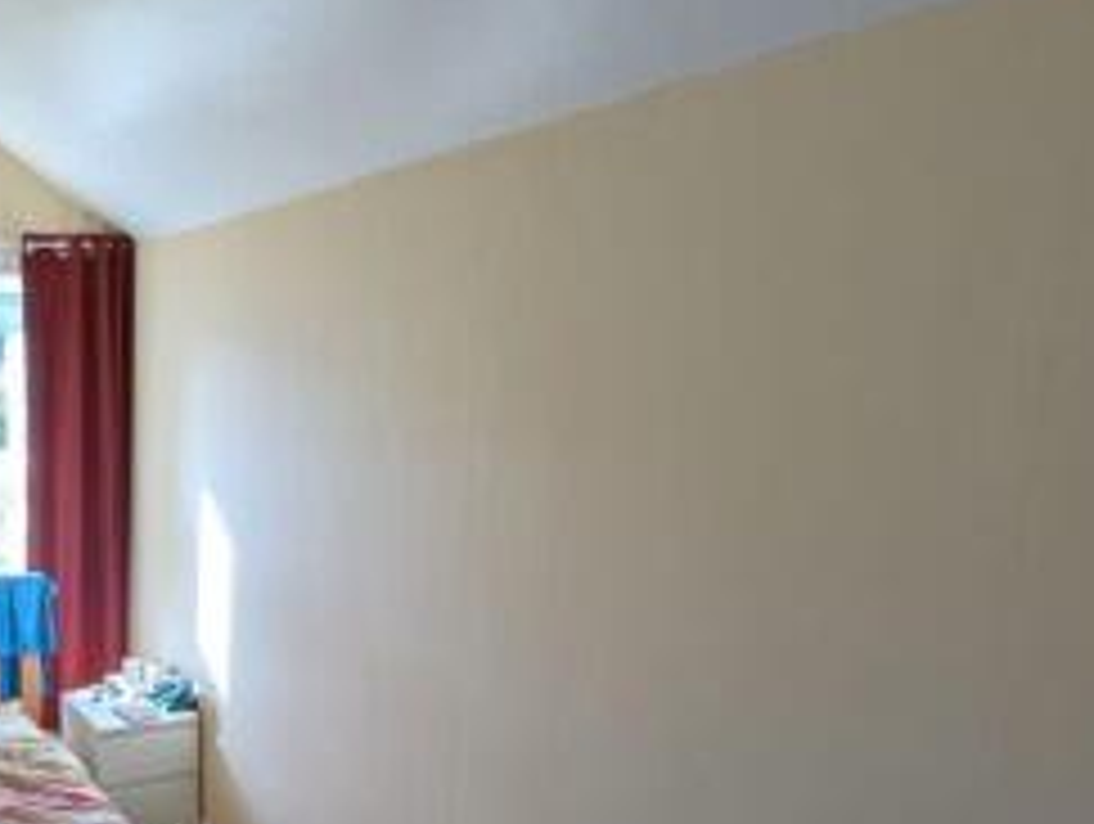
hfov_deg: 50.6
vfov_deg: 44.5
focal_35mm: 31
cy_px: 583
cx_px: 81
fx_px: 981
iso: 53
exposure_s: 1/64.2
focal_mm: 1.95
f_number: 2.2
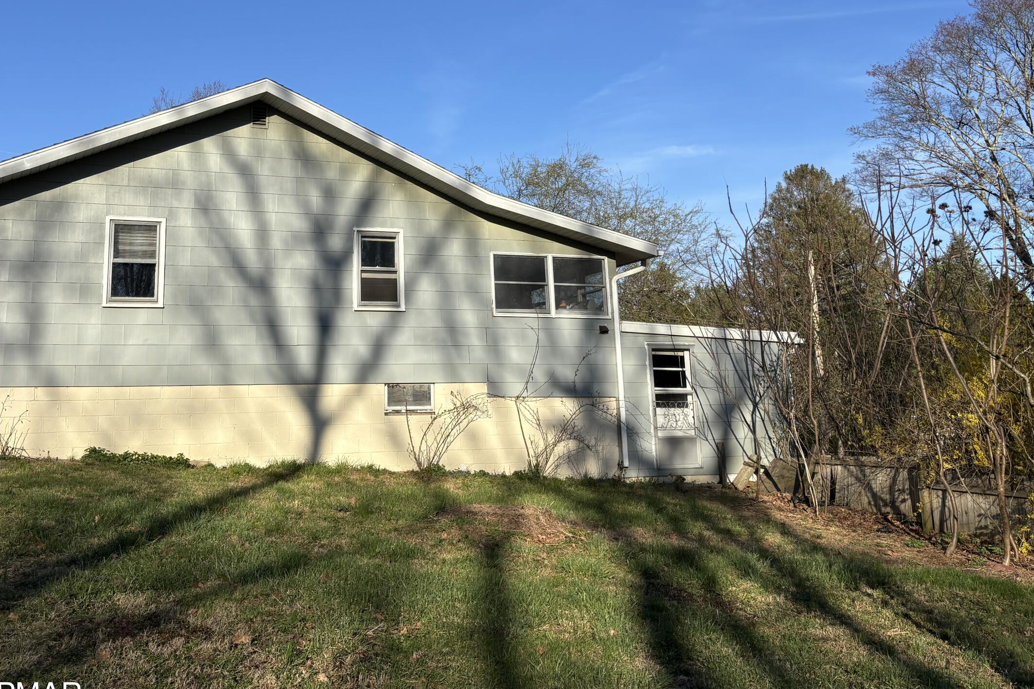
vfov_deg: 34.5
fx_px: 1091
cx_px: 433
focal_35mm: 38
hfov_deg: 50.5
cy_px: 199
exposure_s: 1/3205
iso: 50
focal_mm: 5.96
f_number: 1.6
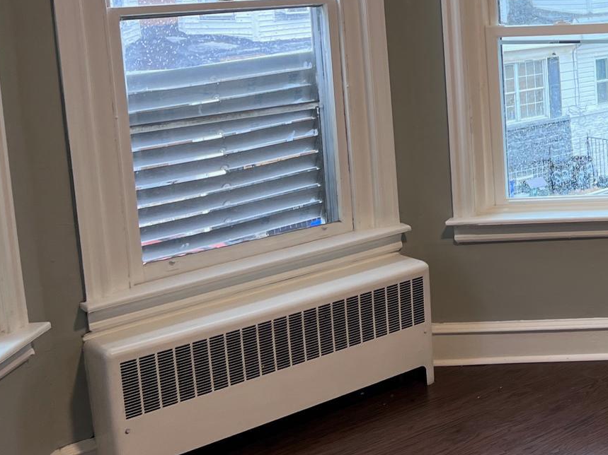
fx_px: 1089
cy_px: 93
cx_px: 639
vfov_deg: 23.3
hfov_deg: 28.8
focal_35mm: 62
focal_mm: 5.7
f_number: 1.5
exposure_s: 1/60
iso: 80
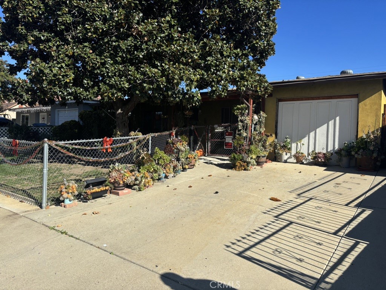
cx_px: 193
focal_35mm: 26
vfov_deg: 53.1
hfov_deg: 67.3
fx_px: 290
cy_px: 145
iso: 50
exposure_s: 1/2933
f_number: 1.6
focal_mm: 5.96
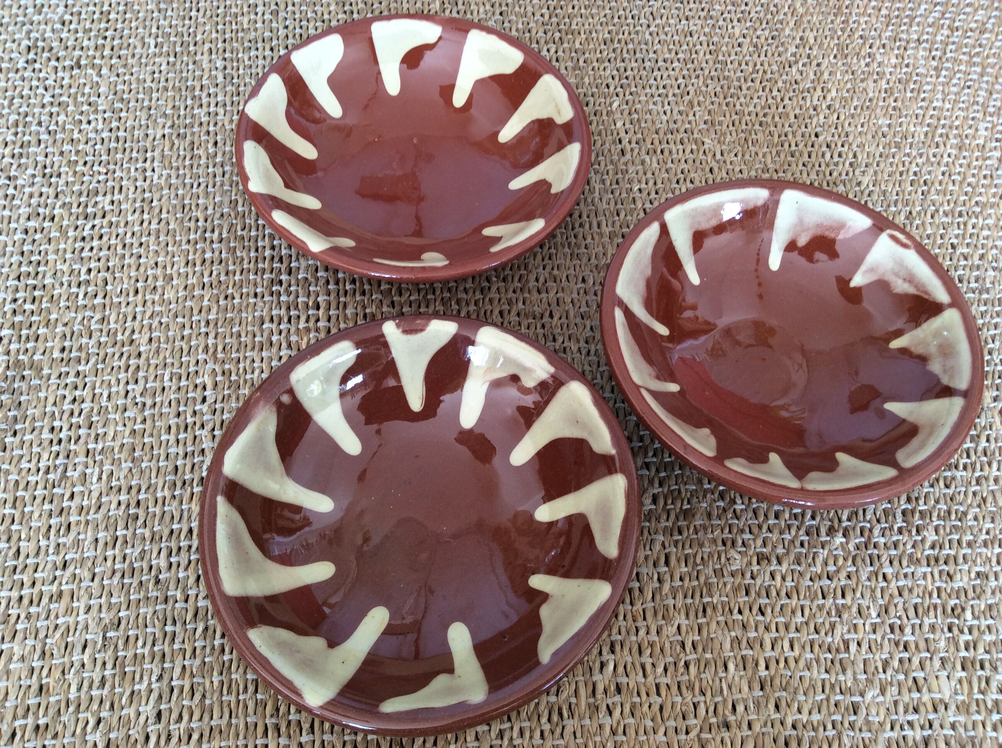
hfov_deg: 56.9
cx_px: 501
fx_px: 925
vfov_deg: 44.1
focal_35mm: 32
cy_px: 374
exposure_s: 1/25
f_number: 2.4
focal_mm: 3.3
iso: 40
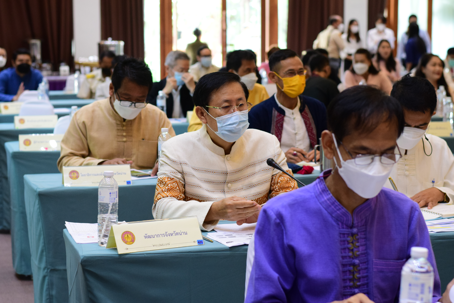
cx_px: 227
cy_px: 152
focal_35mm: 75
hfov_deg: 27.0
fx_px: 946
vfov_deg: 18.2
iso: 1600
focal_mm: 50
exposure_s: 1/200
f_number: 3.5
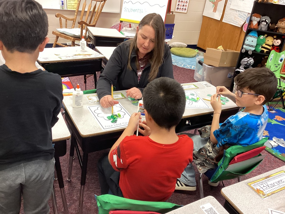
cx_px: 142
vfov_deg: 45.4
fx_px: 255
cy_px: 107
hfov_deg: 58.4
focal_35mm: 31
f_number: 2.4
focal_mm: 3.3
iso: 160
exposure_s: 1/50
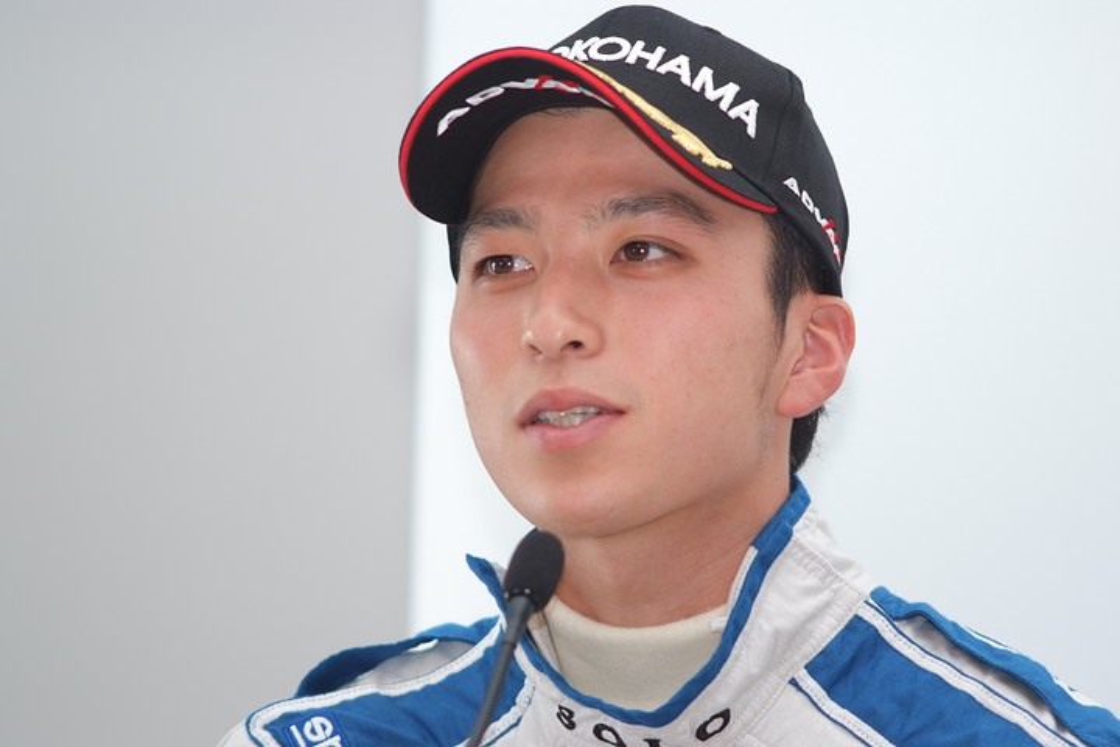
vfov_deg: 5.1
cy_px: 374
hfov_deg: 7.6
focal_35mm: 270
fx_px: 8399
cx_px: 560
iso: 200
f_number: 2.8
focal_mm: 180
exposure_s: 1/250
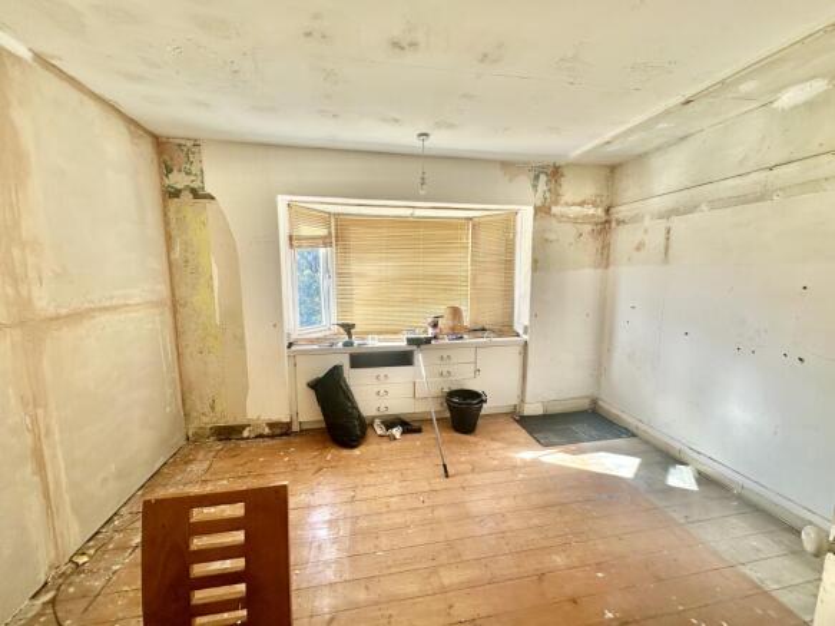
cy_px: 313
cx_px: 418
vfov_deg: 85.7
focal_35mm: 14
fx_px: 338
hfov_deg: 102.1
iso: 40
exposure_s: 1/107
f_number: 2.2
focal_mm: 2.22
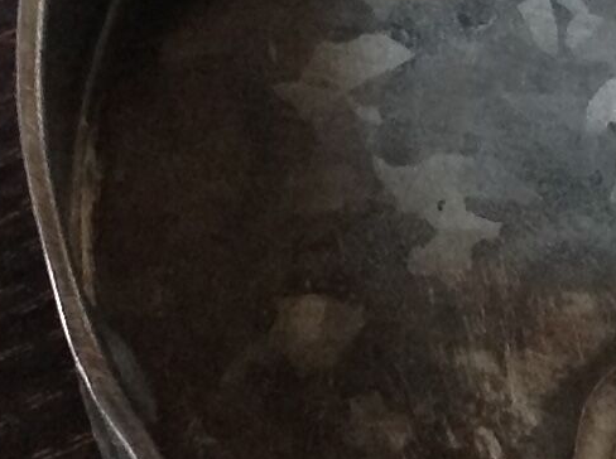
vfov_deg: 7.9
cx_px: 547
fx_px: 3303
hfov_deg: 10.6
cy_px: 100
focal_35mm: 186
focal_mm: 4.28
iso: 250
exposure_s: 1/17
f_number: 2.4
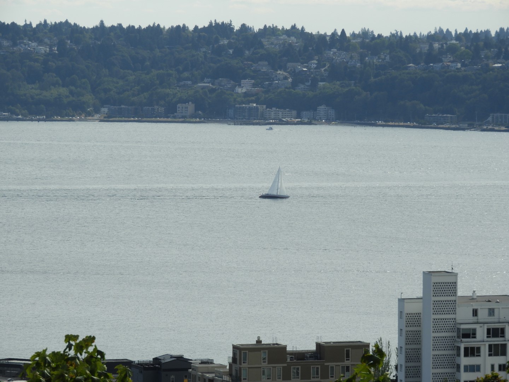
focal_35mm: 250
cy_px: 191
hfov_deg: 7.9
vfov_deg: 5.9
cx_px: 254
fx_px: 3676
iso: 100
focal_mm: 44.8
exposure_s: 1/640
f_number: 5.5
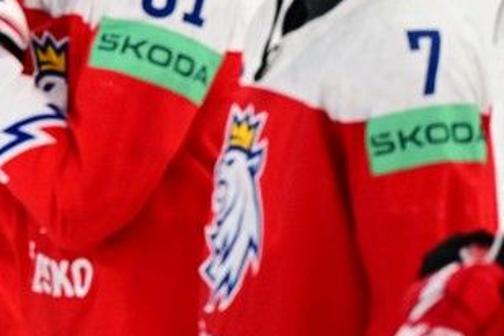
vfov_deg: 0.9
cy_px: -148
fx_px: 20984
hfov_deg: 1.4
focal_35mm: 1499
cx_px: -250
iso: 2500
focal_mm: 370
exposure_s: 1/1000
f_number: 4
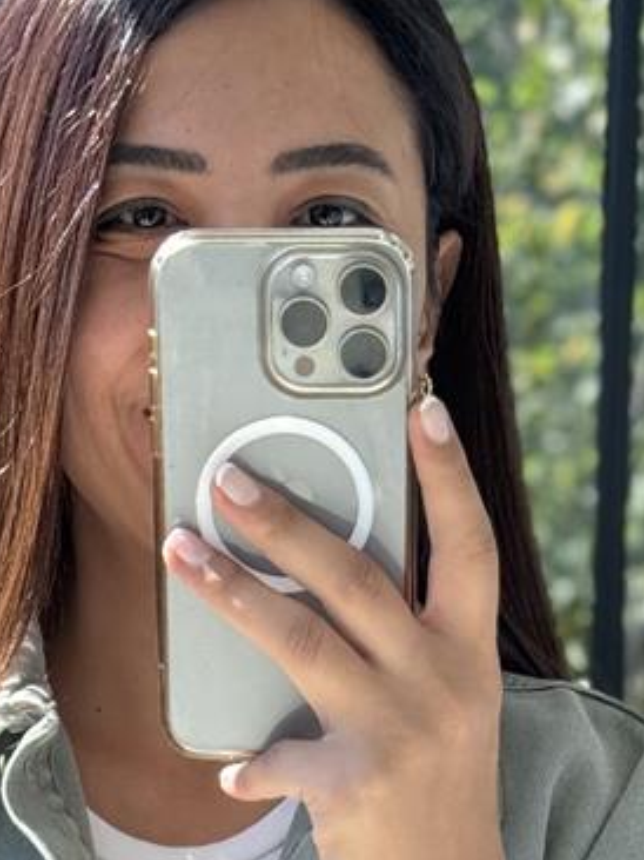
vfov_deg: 10.9
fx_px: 4346
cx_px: 280
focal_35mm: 175
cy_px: 1301
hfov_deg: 8.5
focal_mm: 6.76
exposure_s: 1/412
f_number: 1.78
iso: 64
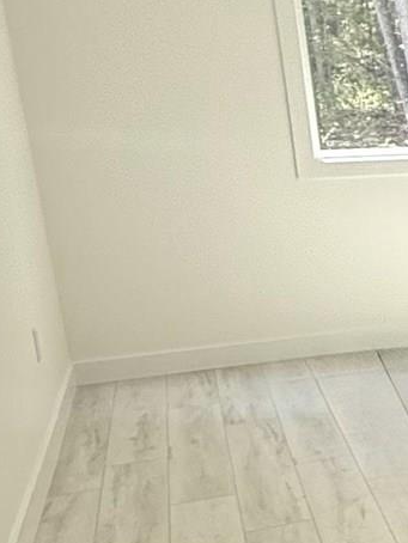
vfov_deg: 27.3
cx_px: 946
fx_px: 1115
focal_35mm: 71
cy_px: 322
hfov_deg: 14.6
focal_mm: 2.22
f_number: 2.2
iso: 200
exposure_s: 1/99
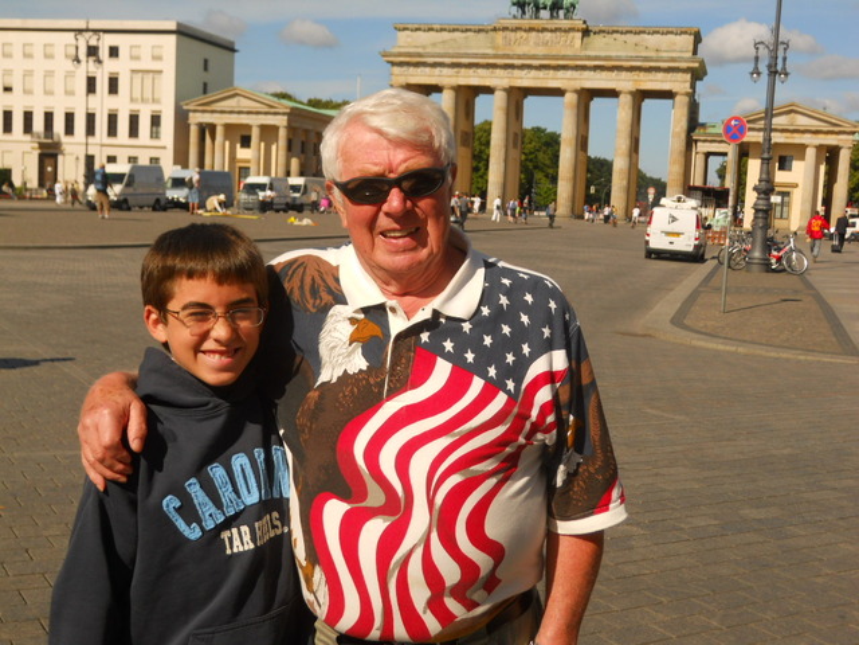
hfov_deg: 41.2
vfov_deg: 31.5
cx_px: 430
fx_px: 1141
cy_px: 322
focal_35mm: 46
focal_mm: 8.3
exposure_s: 1/320
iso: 80
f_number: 6.8
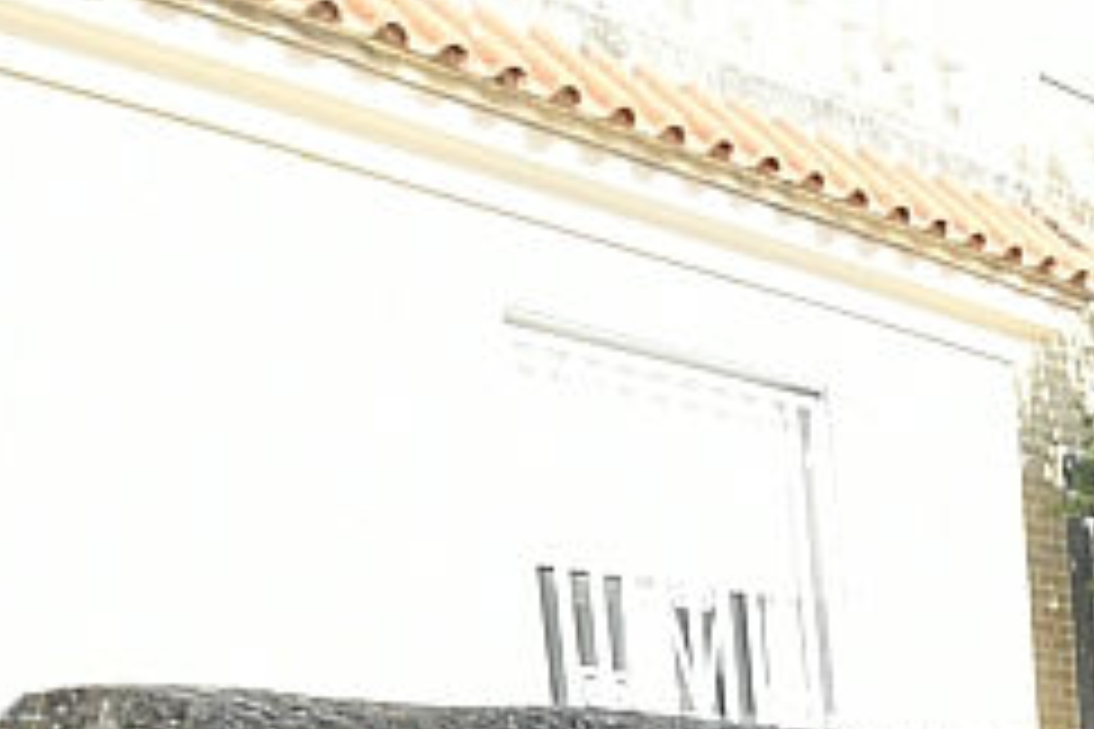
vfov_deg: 12.2
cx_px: 1994
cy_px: 1762
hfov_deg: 18.0
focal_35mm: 89
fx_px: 2704
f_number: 6.3
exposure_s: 1/250
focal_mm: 12
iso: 400
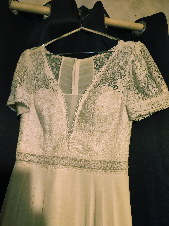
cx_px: 84
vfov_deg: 73.9
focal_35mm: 23
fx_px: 150
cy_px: 113
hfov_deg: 58.9
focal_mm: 7.01
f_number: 1.69
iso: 1764
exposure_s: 1/33.3
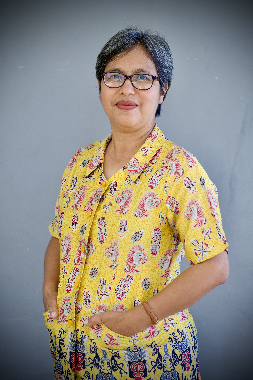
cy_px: 190
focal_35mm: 75
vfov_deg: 27.0
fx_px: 791
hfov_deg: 18.2
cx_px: 126
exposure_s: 1/125
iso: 125
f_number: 2.8
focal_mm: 50
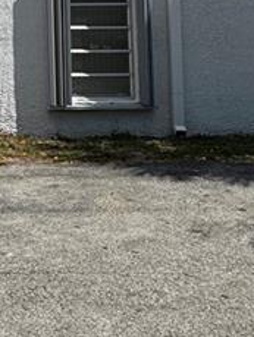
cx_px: -126
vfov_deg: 24.7
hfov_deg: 18.0
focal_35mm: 73
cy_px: -42
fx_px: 713
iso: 50
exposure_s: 1/2674
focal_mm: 2.22
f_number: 2.2
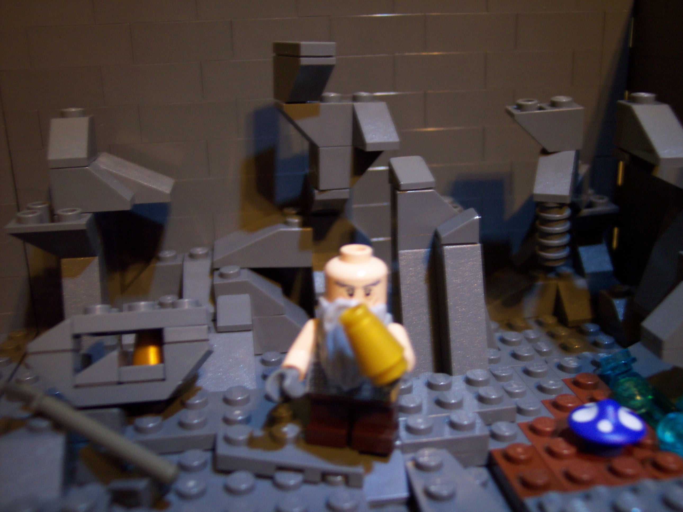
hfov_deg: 49.0
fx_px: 749
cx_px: 342
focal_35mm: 38
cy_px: 256
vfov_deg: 37.7
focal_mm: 8
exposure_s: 1/8
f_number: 2.8
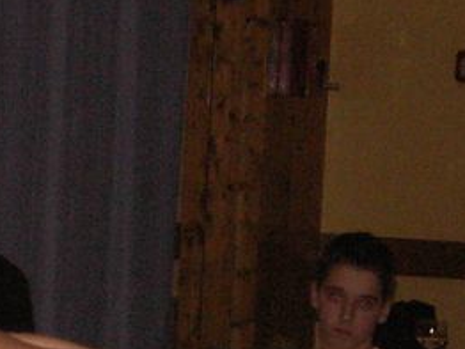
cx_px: 586
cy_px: 439
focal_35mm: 231
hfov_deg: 8.5
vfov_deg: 6.4
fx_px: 3106
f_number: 2.8
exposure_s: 1/40
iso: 160
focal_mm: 7.19
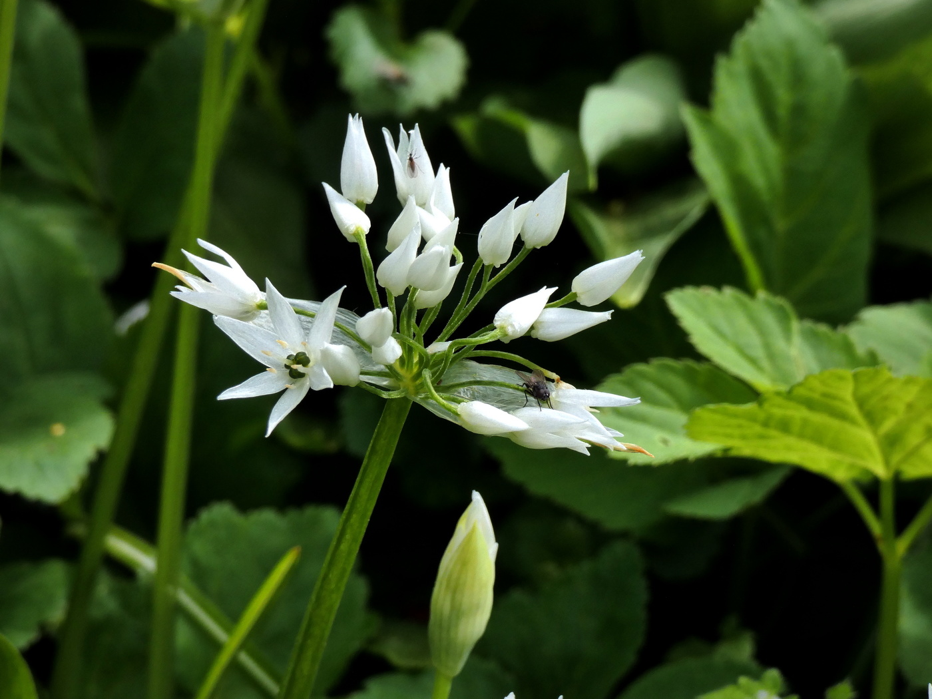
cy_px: 350
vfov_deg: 10.3
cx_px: 466
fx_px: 3877
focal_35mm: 144
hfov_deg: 13.7
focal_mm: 25.8
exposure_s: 1/640
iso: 80
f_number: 5.3
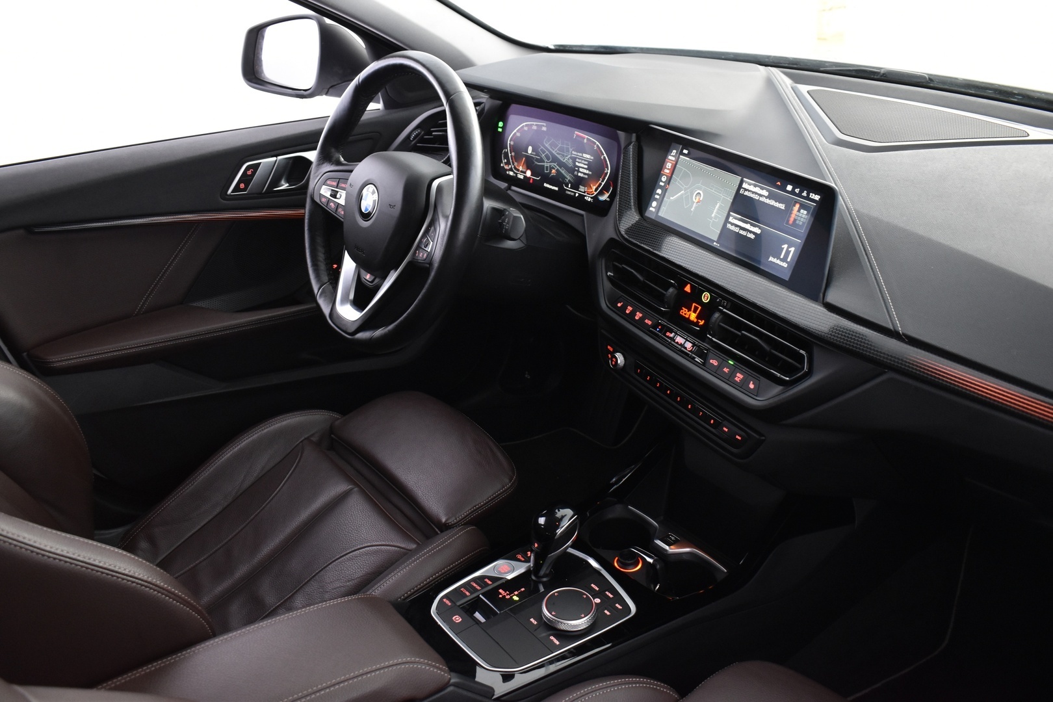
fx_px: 921
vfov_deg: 41.7
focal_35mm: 32
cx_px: 526
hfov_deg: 59.5
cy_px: 351
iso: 1250
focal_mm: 21
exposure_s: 1/8
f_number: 5
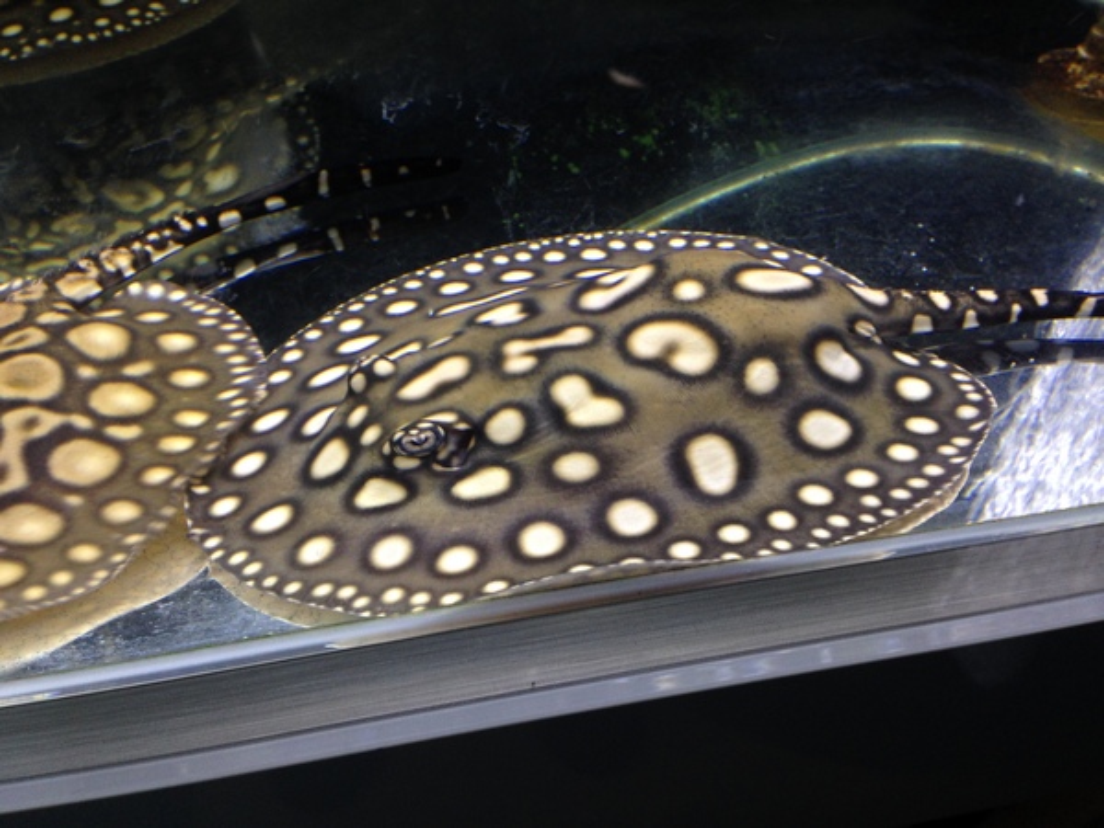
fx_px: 1052
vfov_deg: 42.9
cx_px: 552
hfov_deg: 55.4
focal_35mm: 33
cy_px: 414
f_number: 2.4
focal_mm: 4.12
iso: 80
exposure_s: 1/20
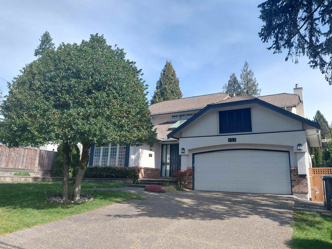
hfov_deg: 69.4
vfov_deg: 54.9
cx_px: 166
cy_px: 124
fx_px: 240
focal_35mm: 25
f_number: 1.8
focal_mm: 4.69
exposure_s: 1/1000
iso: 50
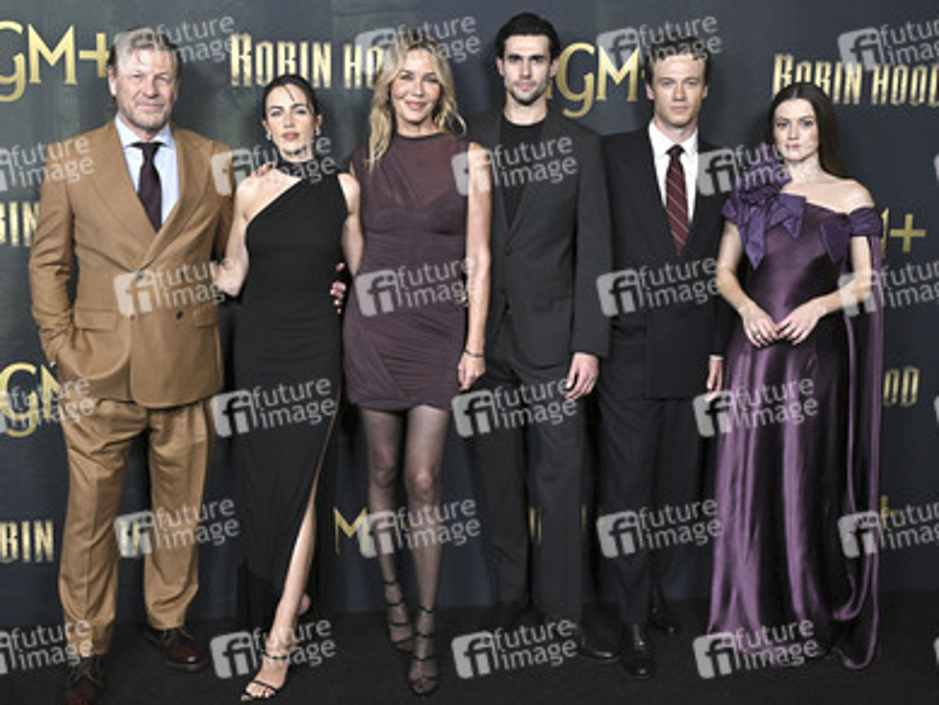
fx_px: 1058
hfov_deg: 47.8
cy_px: 348
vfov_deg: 36.8
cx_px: 450
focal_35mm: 39
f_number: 6.3
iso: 1600
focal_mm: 35
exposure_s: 1/320
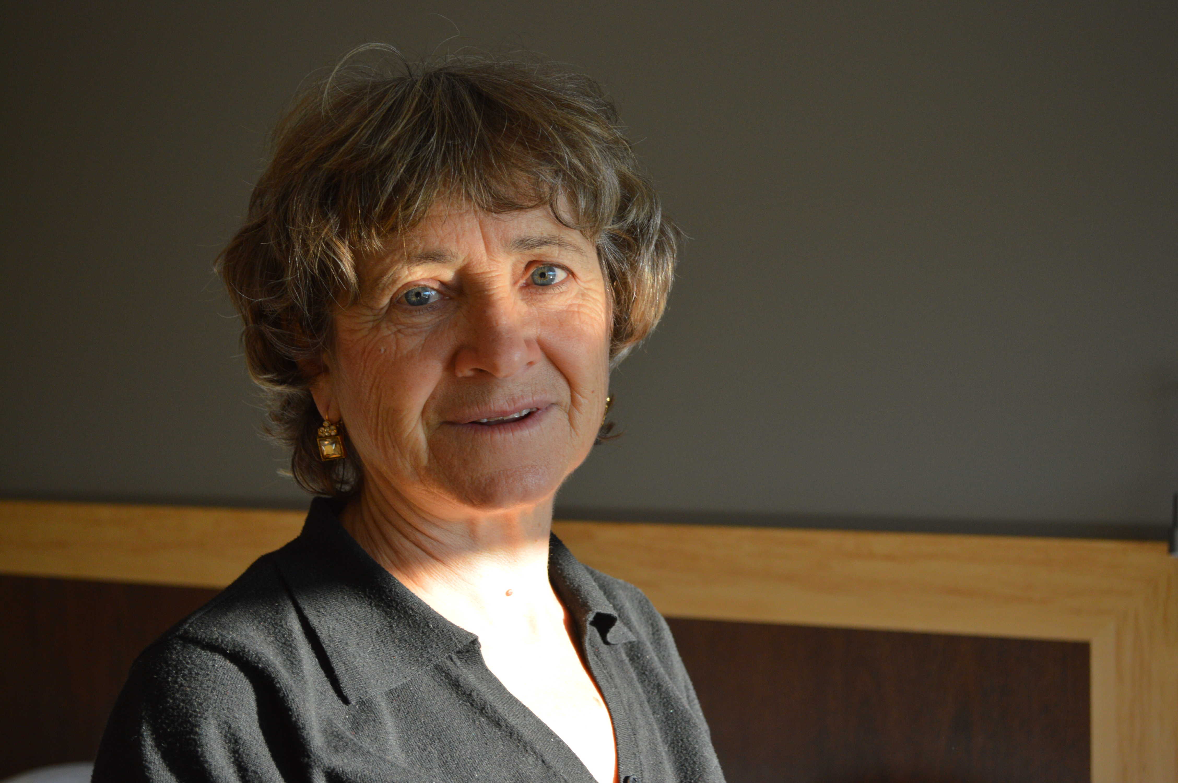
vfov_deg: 23.7
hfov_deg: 35.1
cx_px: 589
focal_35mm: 57
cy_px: 392
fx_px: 1863
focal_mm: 38
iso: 400
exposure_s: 1/40
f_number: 5
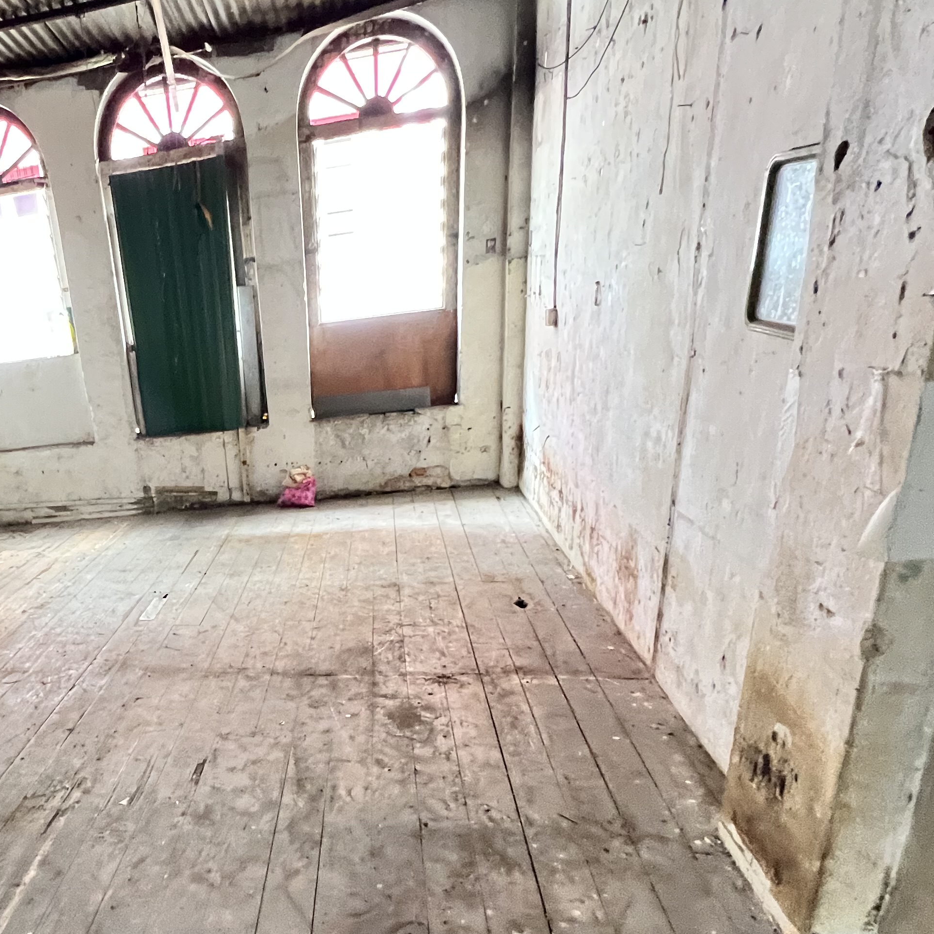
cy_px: 622
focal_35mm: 24
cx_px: 175
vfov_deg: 63.4
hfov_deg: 59.4
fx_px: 733
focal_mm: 1.57
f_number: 1.8
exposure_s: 1/60
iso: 640
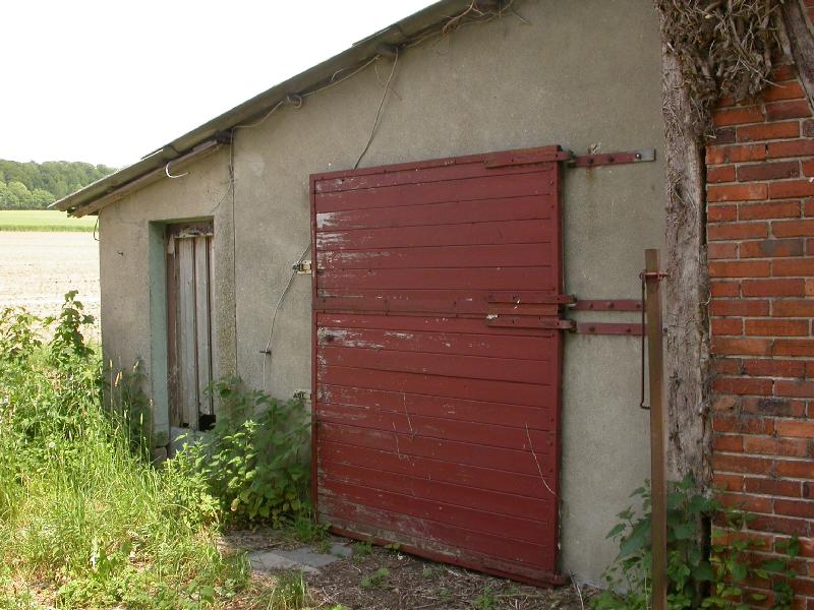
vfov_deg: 37.7
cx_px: 407
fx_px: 894
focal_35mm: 38
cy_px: 305
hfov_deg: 49.0
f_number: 5.3
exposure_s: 1/225
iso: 100
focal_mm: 7.85
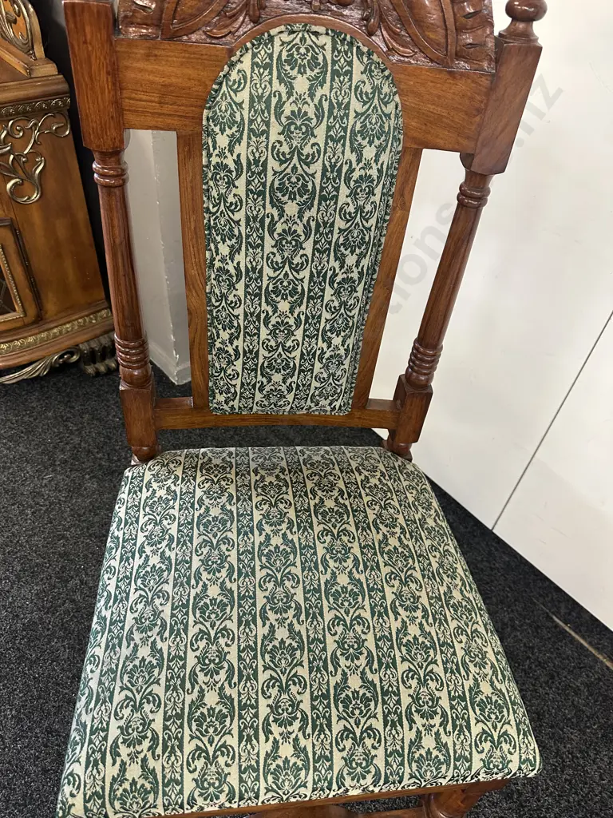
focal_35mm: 24
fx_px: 567
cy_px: 409
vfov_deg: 71.6
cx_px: 306
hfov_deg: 56.8
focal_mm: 6.86
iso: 250
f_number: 1.78
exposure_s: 1/50
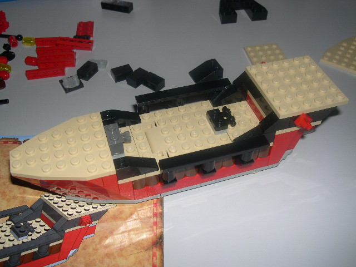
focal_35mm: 38
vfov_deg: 37.7
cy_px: 134
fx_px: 391
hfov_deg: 49.0
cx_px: 178
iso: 100
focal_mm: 8
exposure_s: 1/60
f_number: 7.6
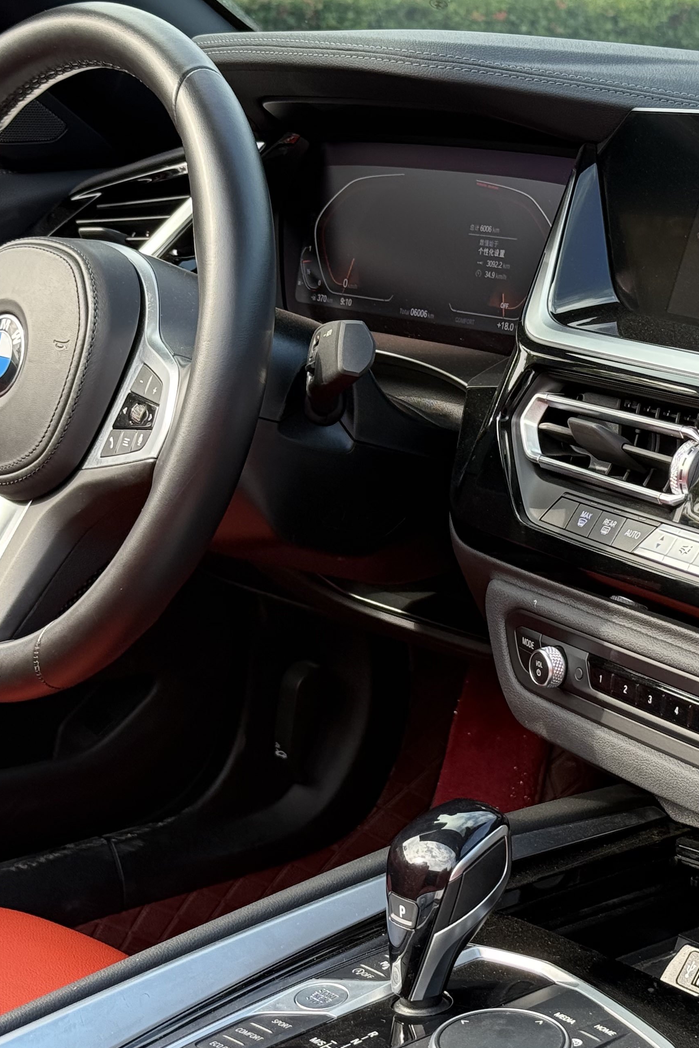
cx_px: 379
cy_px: 516
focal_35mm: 78
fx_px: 2272
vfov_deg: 26.0
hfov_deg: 17.5
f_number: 1.78
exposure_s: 1/381
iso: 80
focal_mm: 6.76
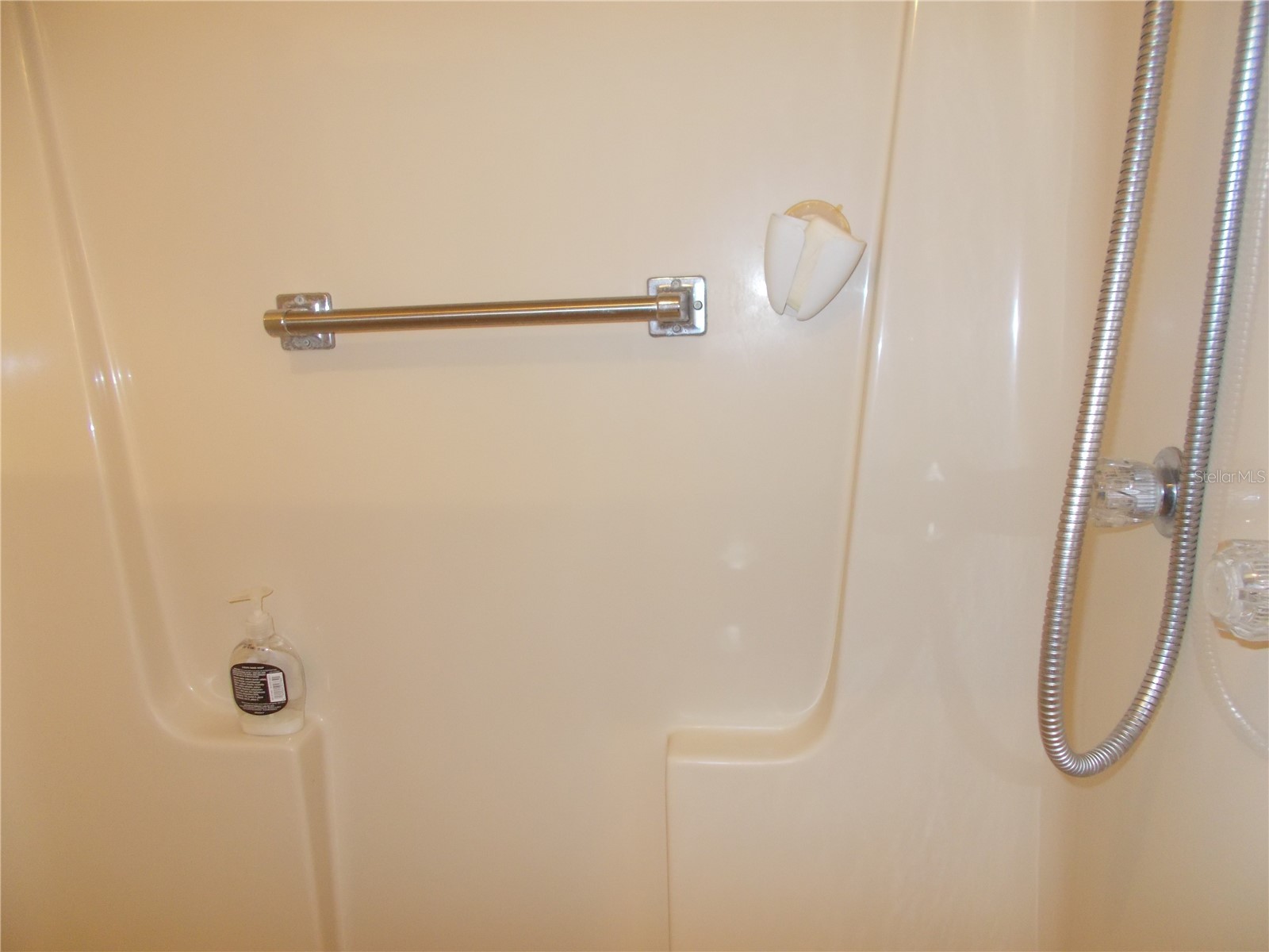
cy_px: 476
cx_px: 634
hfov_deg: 67.3
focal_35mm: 26
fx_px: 953
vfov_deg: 53.1
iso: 200
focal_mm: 4.6
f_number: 3.2
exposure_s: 1/25
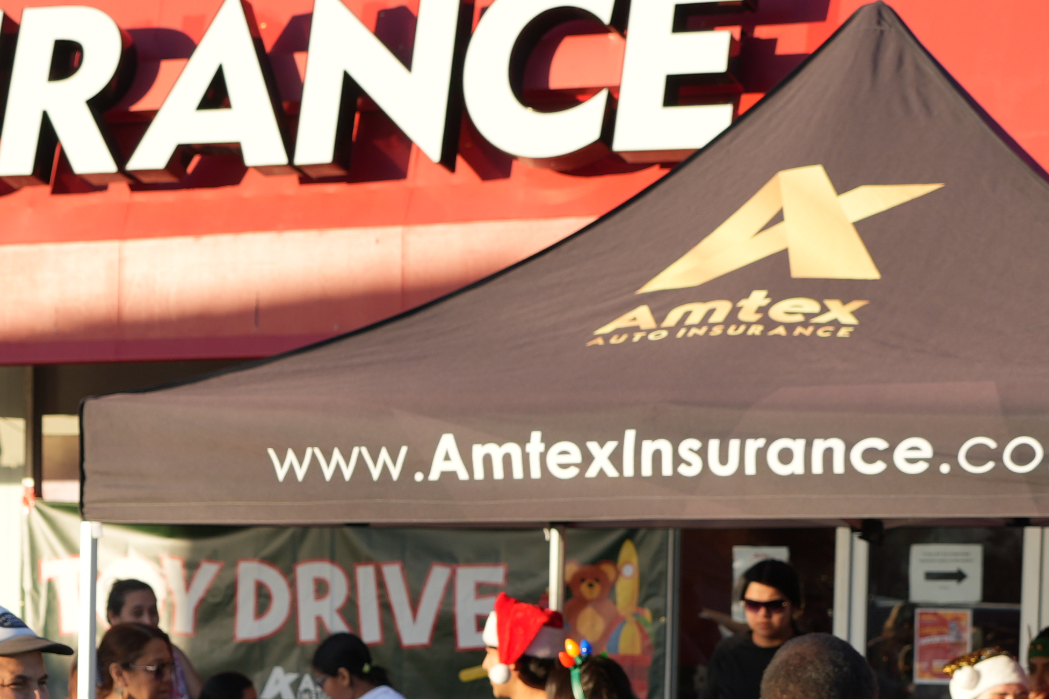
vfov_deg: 11.0
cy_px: 875
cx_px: 309
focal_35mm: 122
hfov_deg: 16.7
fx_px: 3555
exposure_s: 1/320
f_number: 4.5
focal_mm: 34
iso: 100
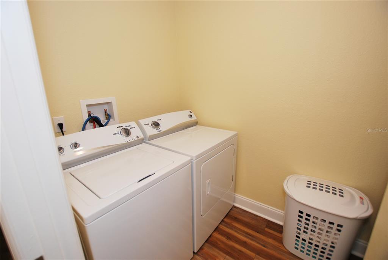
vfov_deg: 77.5
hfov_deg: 100.3
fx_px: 162
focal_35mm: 15
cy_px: 130
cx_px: 194
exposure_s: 1/60
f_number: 4
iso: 200
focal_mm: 10
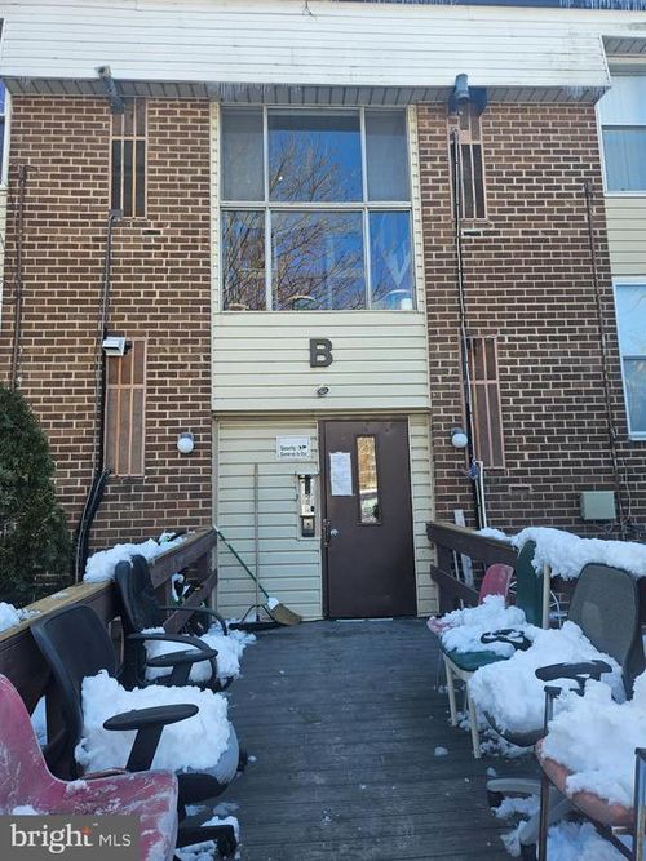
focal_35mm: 23
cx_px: 323
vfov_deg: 73.9
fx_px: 572
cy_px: 430
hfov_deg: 58.9
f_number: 1.8
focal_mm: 5.4
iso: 25
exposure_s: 1/253
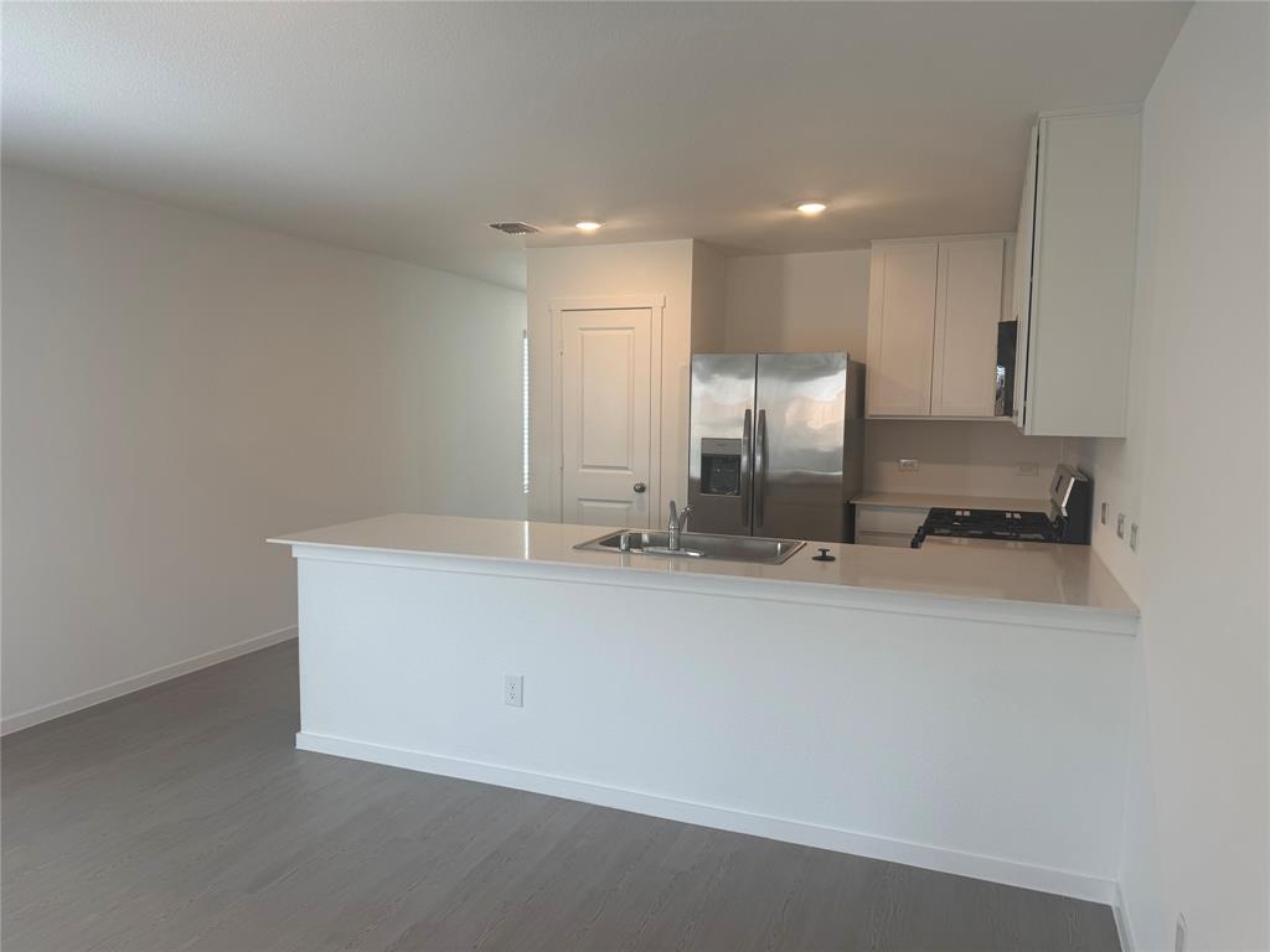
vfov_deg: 56.8
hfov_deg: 71.6
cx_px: 635
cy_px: 476
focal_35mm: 24
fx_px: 881
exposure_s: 1/120
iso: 80
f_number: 1.78
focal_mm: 6.76
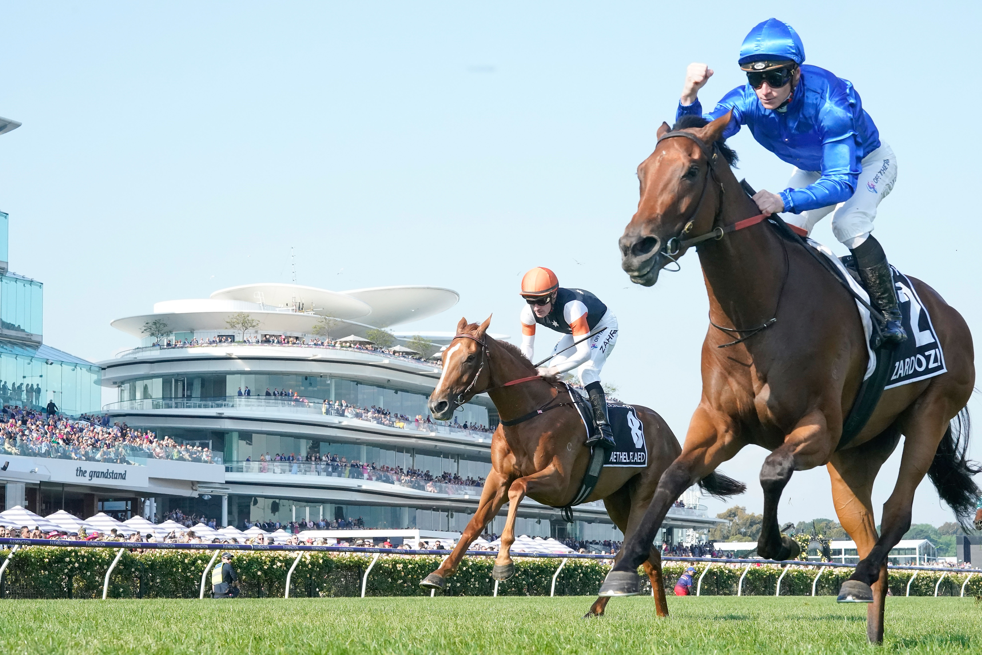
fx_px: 2318
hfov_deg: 23.9
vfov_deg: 16.1
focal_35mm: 85
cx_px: 491
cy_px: 328
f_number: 10
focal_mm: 85
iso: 5000
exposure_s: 1/2500
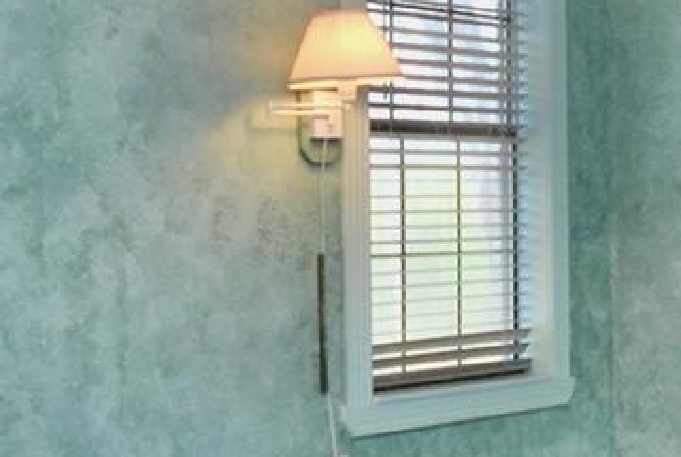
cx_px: 770
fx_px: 1611
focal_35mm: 85
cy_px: 219
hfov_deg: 22.4
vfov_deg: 16.1
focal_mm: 10
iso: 200
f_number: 4
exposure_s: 1/60
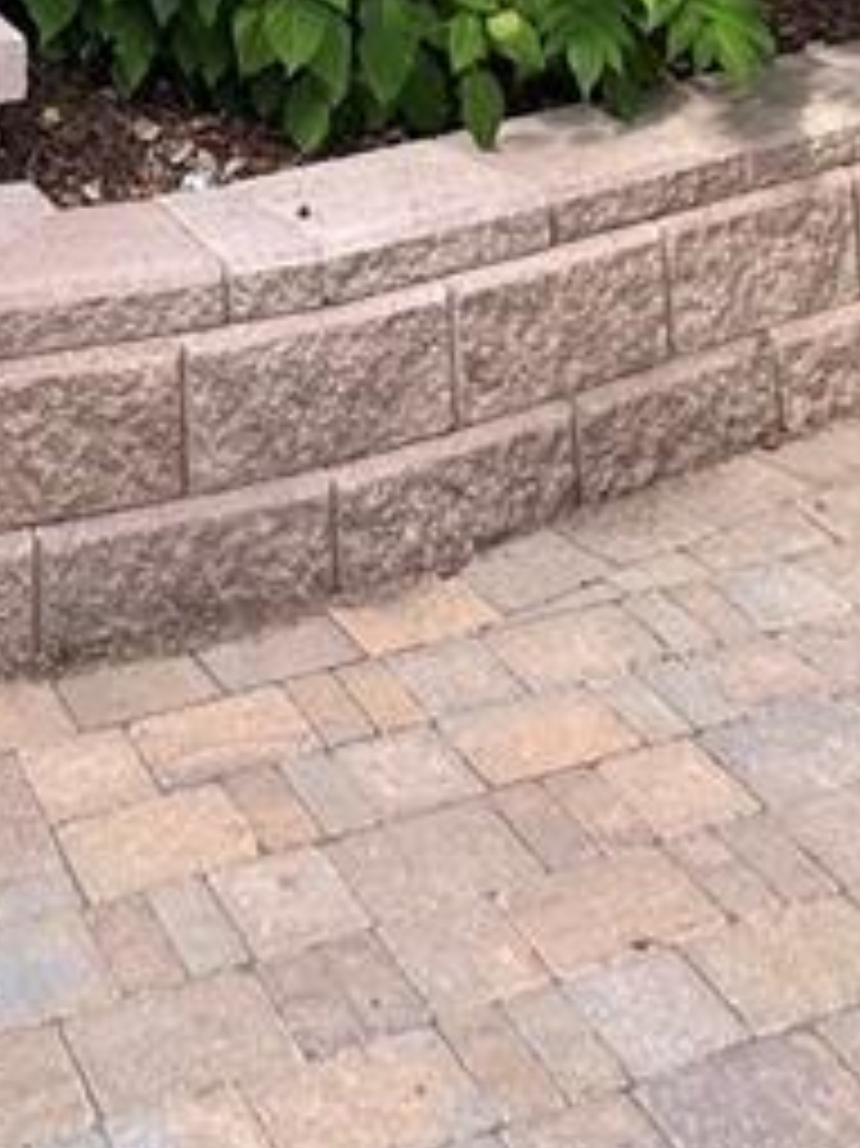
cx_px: 50
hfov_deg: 21.6
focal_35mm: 66
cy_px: -945
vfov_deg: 20.4
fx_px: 2188
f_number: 2.2
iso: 40
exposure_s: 1/139
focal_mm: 2.22
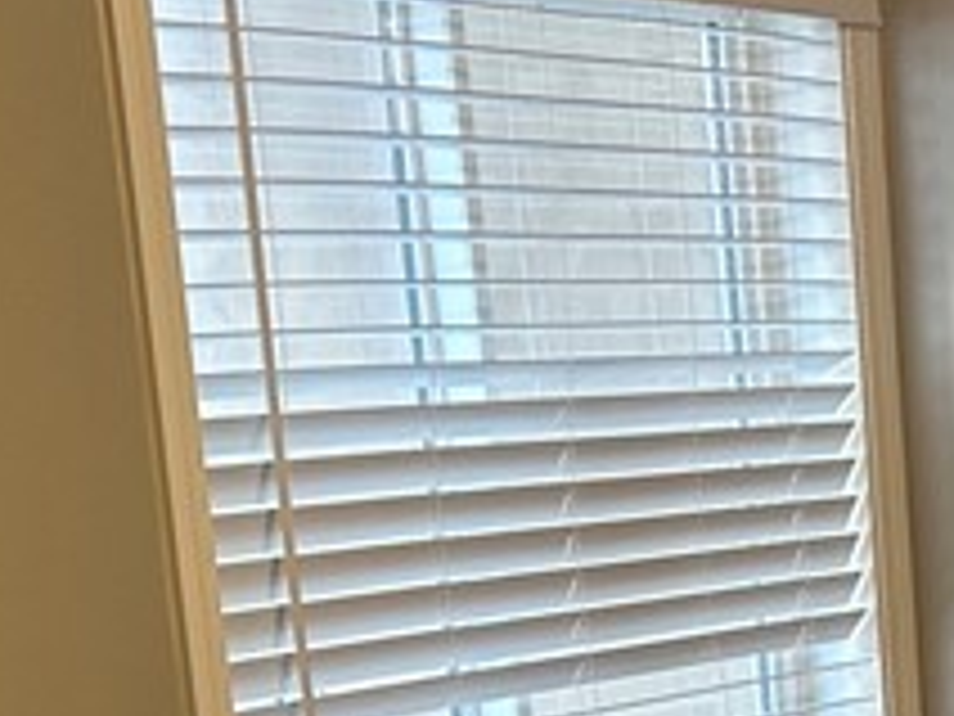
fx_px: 3197
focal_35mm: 116
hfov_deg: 15.7
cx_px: 1408
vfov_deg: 11.9
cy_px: 1252
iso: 160
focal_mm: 6.86
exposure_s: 1/60
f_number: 1.78
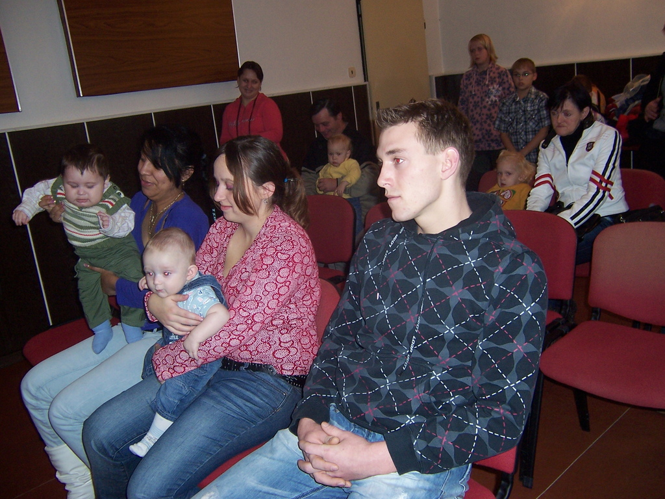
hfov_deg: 55.4
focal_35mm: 33
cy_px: 250
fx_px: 634
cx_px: 332
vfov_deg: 42.9
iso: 140
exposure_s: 1/60
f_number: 2.8
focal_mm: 5.5
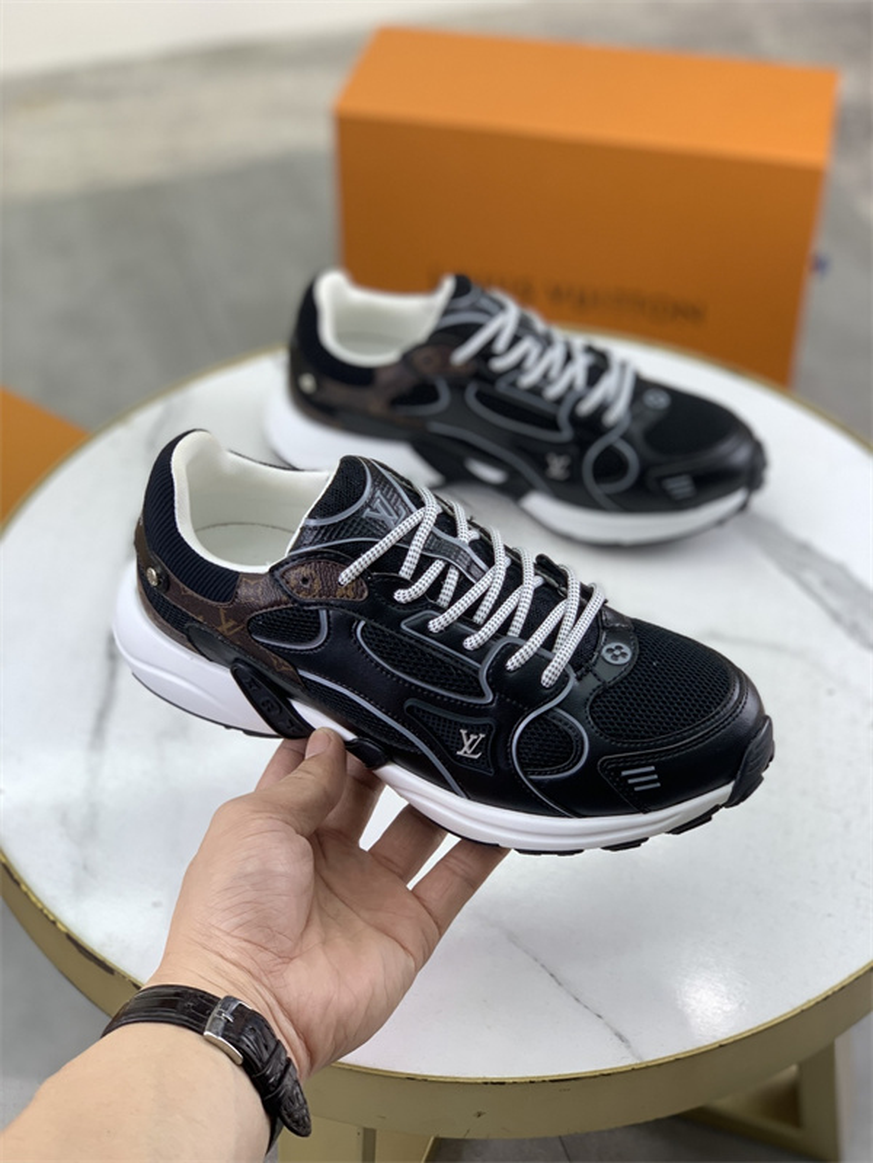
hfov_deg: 28.0
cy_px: 582
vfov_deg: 36.8
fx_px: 1749
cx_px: 436
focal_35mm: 52
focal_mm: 6
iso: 16
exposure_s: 1/100
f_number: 2.4
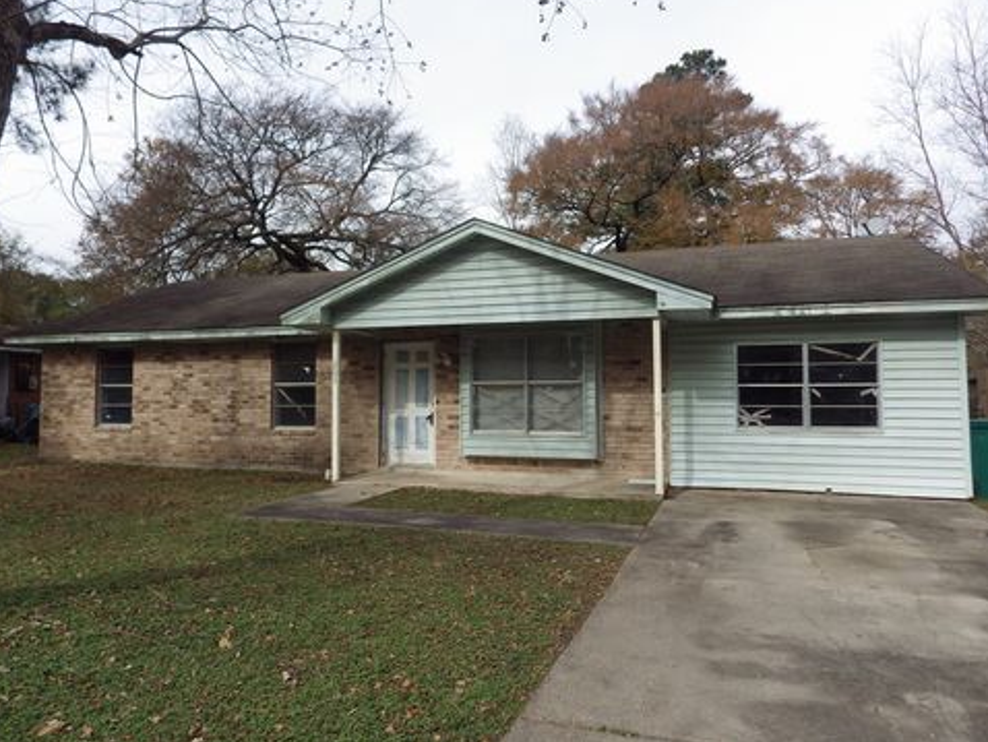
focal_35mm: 23
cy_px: 361
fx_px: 657
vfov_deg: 58.9
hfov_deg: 73.9
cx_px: 494
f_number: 3.1
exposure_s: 1/1000
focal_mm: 4
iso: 100
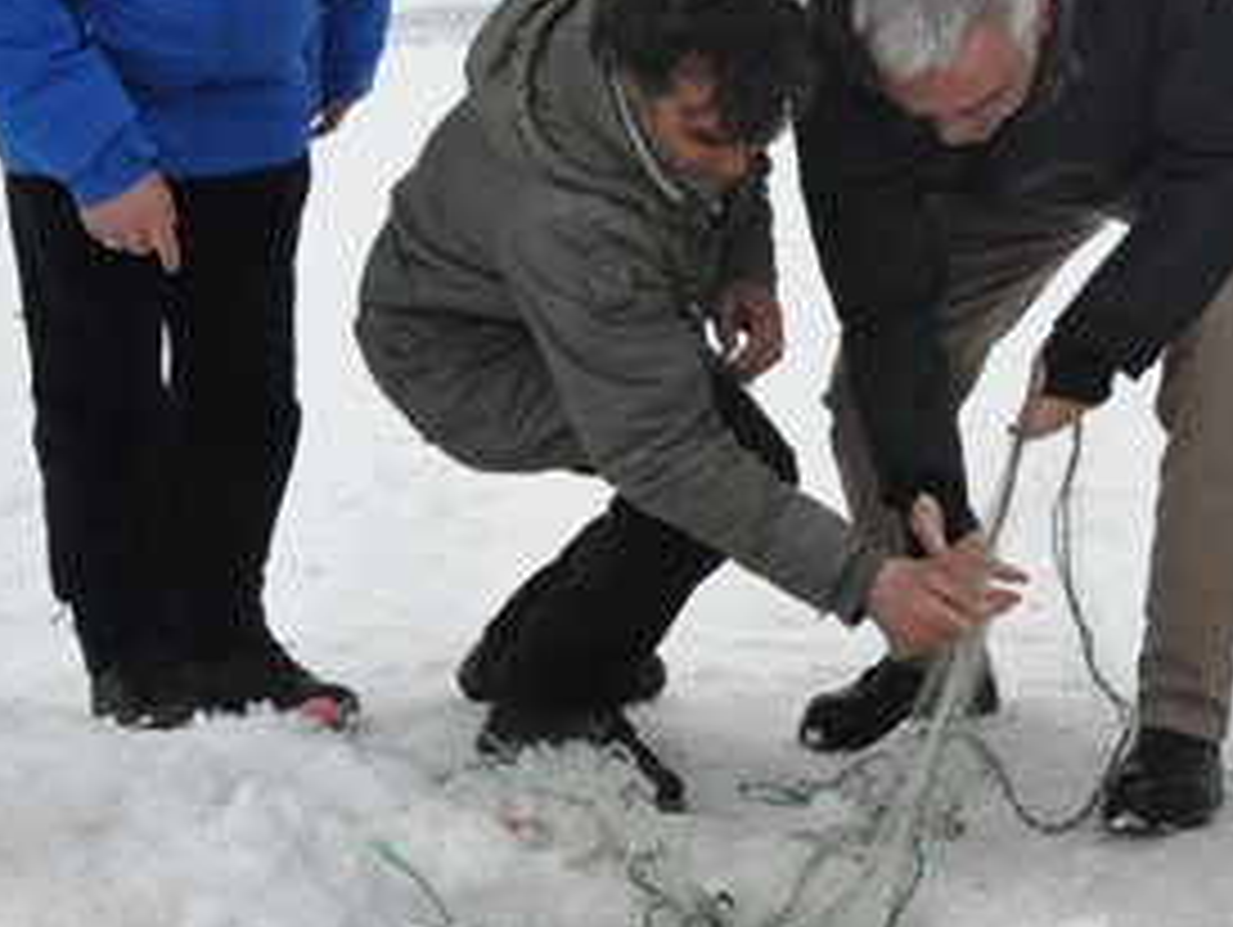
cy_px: 122
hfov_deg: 23.6
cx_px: 936
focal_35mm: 82
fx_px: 2923
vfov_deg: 17.8
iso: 1250
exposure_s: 1/1000
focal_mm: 24
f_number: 16
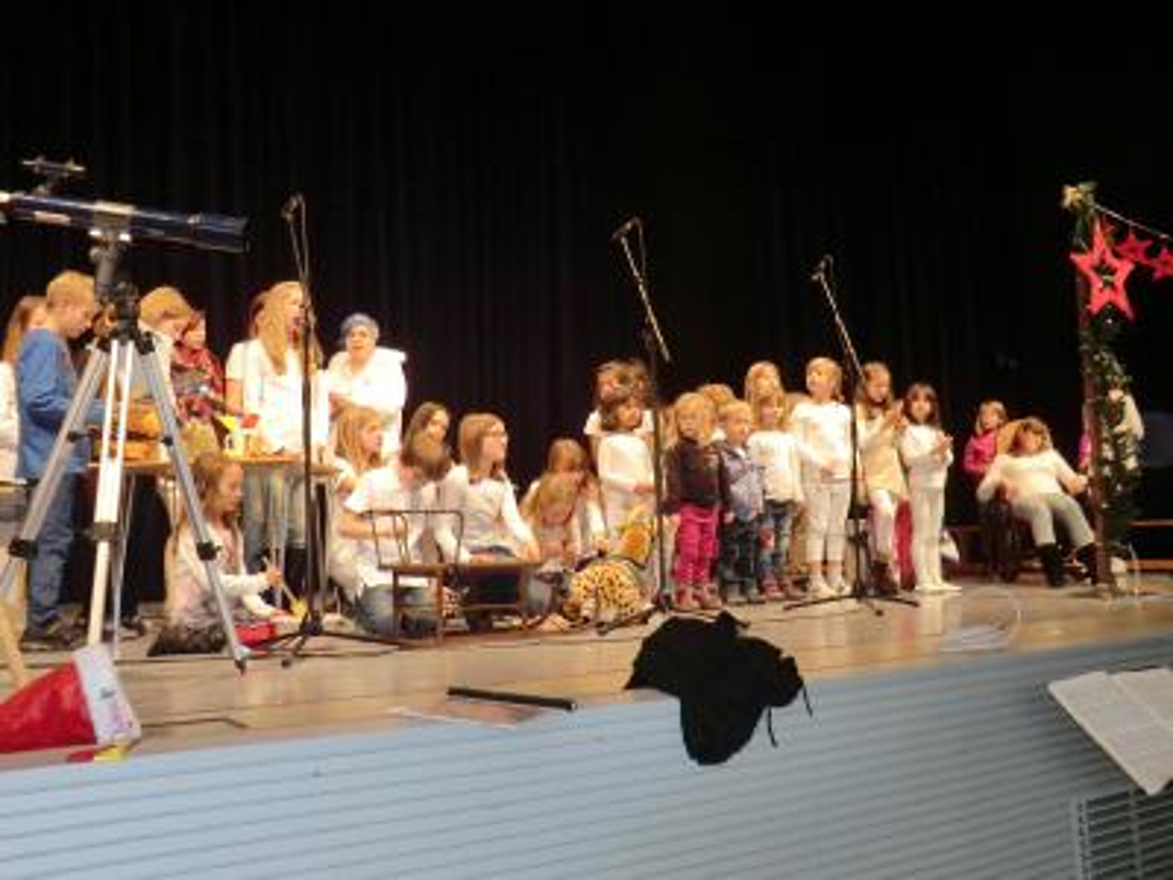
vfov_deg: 41.8
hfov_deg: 54.0
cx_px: 586
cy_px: 440
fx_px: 1152
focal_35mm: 34
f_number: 3.6
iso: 400
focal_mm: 6.1
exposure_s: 1/60
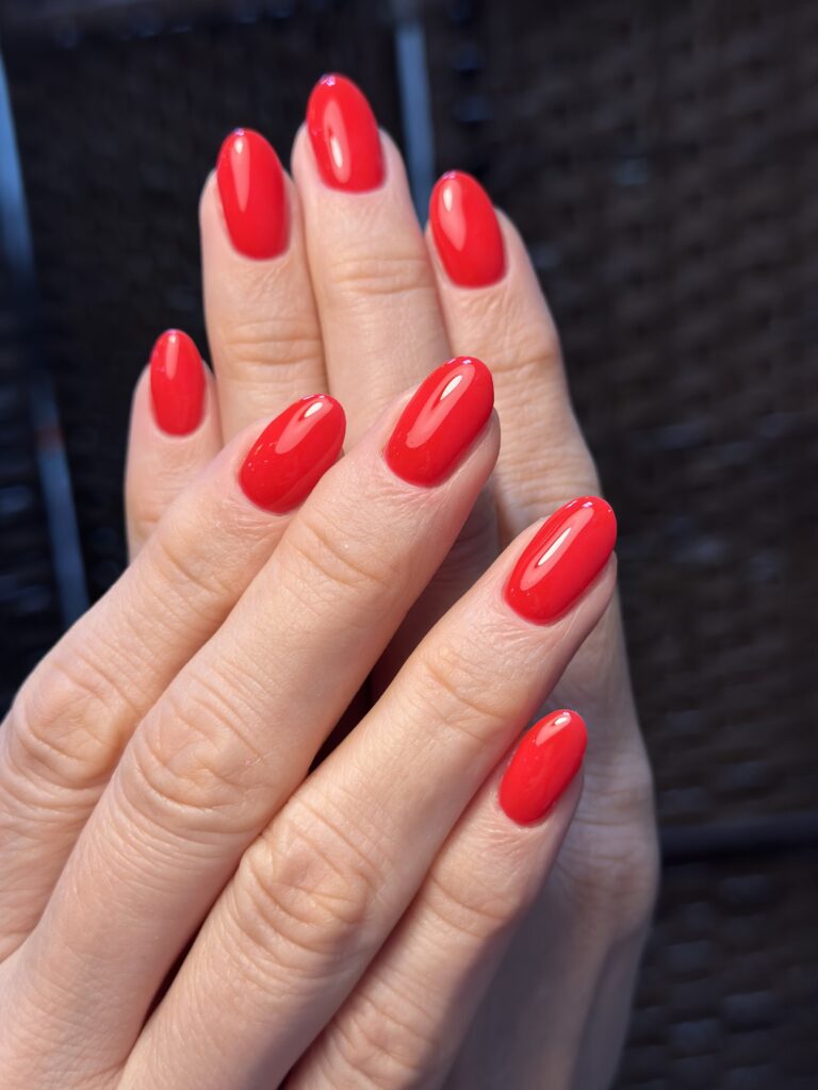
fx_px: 1512
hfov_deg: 30.3
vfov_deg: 39.7
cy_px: 545
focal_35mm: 48
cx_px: 409
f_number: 1.78
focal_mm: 6.86
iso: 80
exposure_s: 1/308
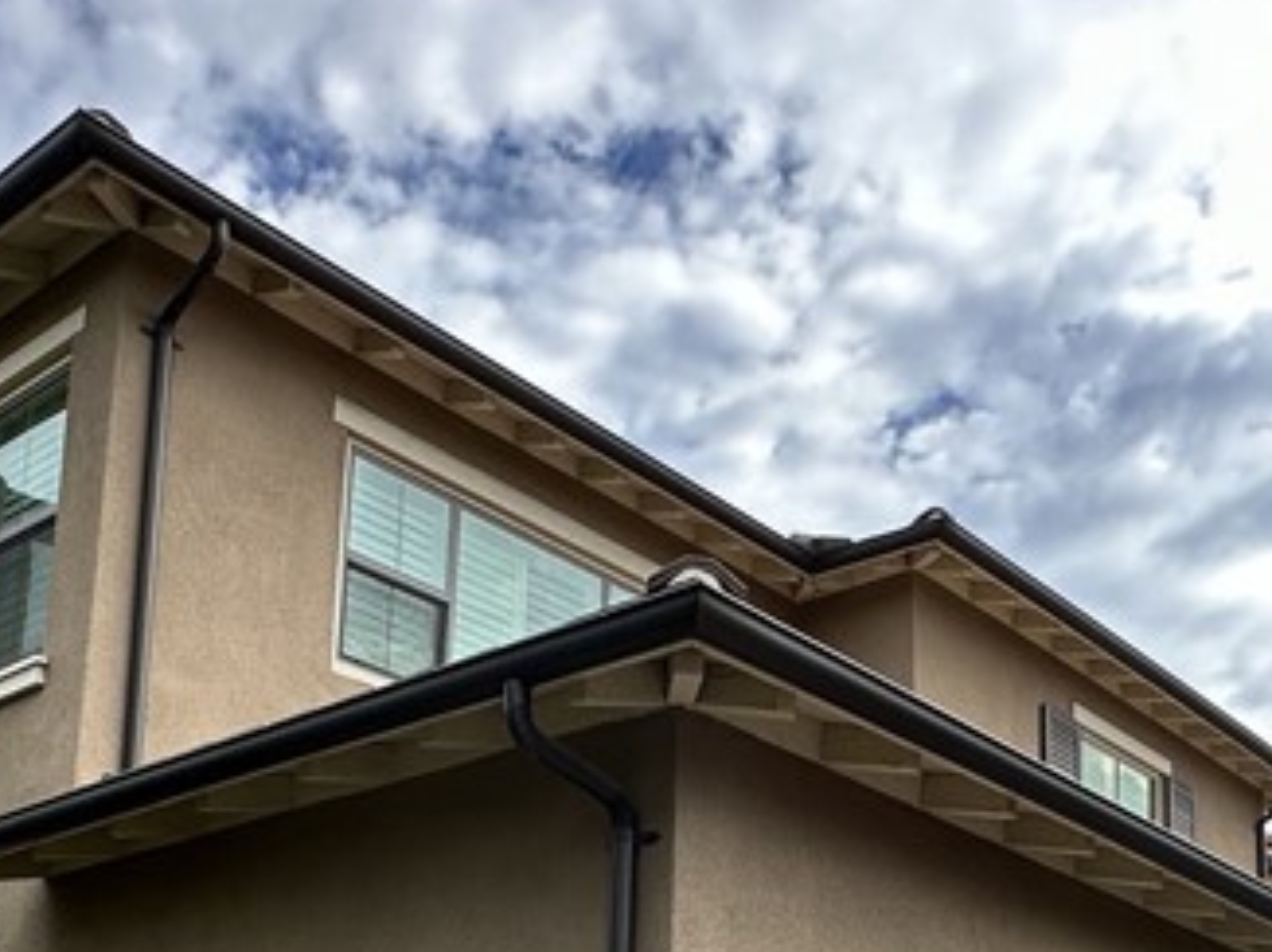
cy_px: 1003
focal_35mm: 44
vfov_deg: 30.0
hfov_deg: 42.8
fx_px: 1616
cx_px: 757
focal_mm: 2.22
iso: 50
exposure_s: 1/707
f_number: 2.2
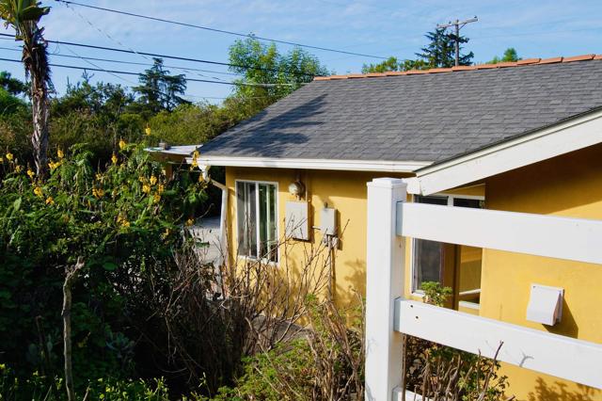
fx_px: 476
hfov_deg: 64.6
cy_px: 200
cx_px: 301
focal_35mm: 28
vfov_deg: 45.6
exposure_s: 1/320
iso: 200
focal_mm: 19
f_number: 9
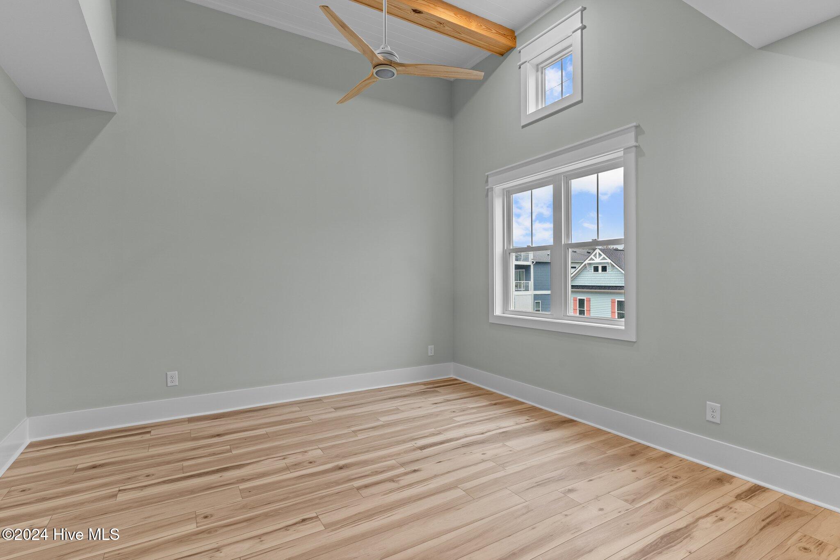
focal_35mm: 17
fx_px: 397
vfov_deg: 70.4
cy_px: 280
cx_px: 420
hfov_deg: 93.3
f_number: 9
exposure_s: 1/1.25
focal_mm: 17
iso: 100
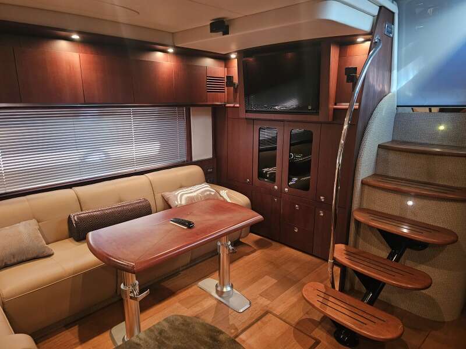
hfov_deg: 73.9
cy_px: 174
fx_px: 310
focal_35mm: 23
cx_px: 233
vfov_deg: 58.9
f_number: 1.7
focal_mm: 6.3
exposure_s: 1/24
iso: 640
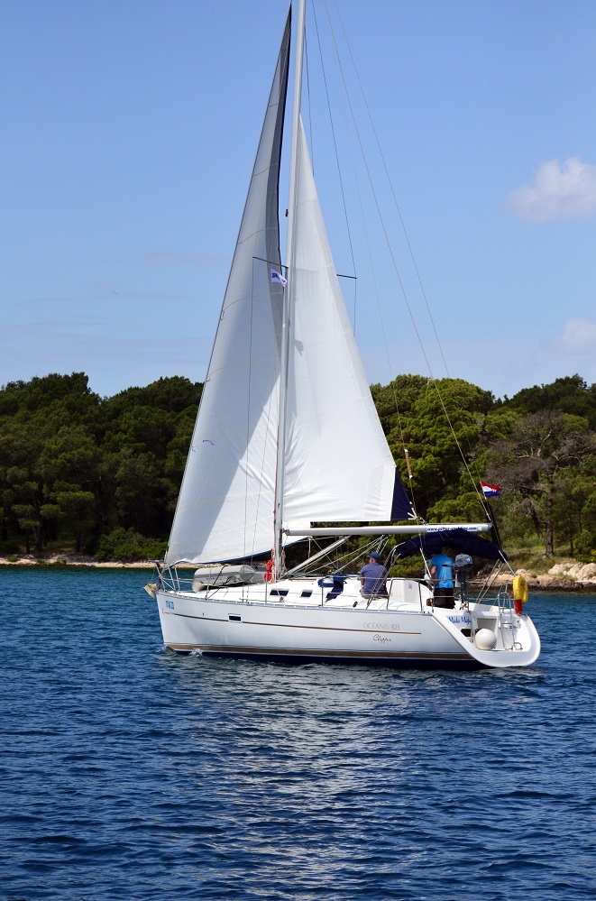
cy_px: 450
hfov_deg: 13.0
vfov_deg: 19.5
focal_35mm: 105
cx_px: 298
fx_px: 2621
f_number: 4.5
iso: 560
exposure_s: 1/8000
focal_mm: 70
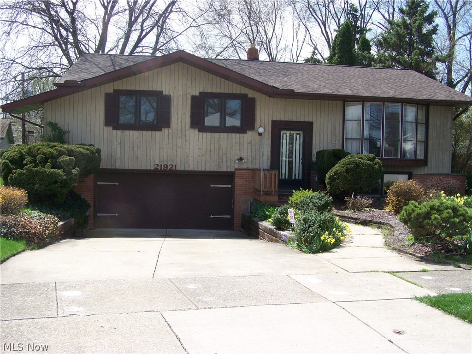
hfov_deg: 49.0
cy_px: 177
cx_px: 236
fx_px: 518
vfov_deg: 37.7
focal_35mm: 38
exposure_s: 1/320
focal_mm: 6.3
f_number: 4
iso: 64
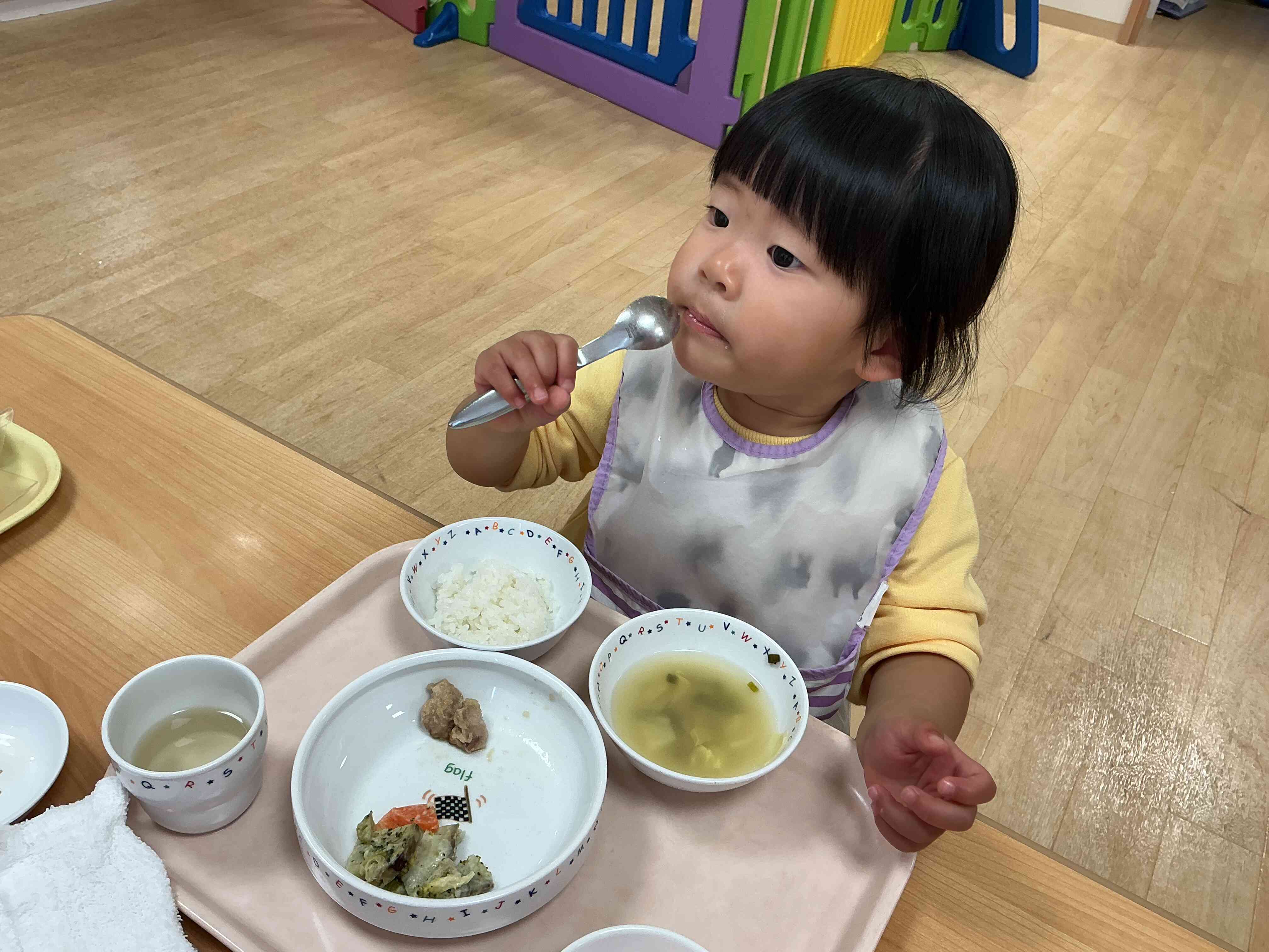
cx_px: 634
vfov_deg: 48.2
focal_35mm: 29
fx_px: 1063
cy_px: 476
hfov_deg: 61.7
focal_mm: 3
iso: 25
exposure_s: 1/120
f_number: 1.8
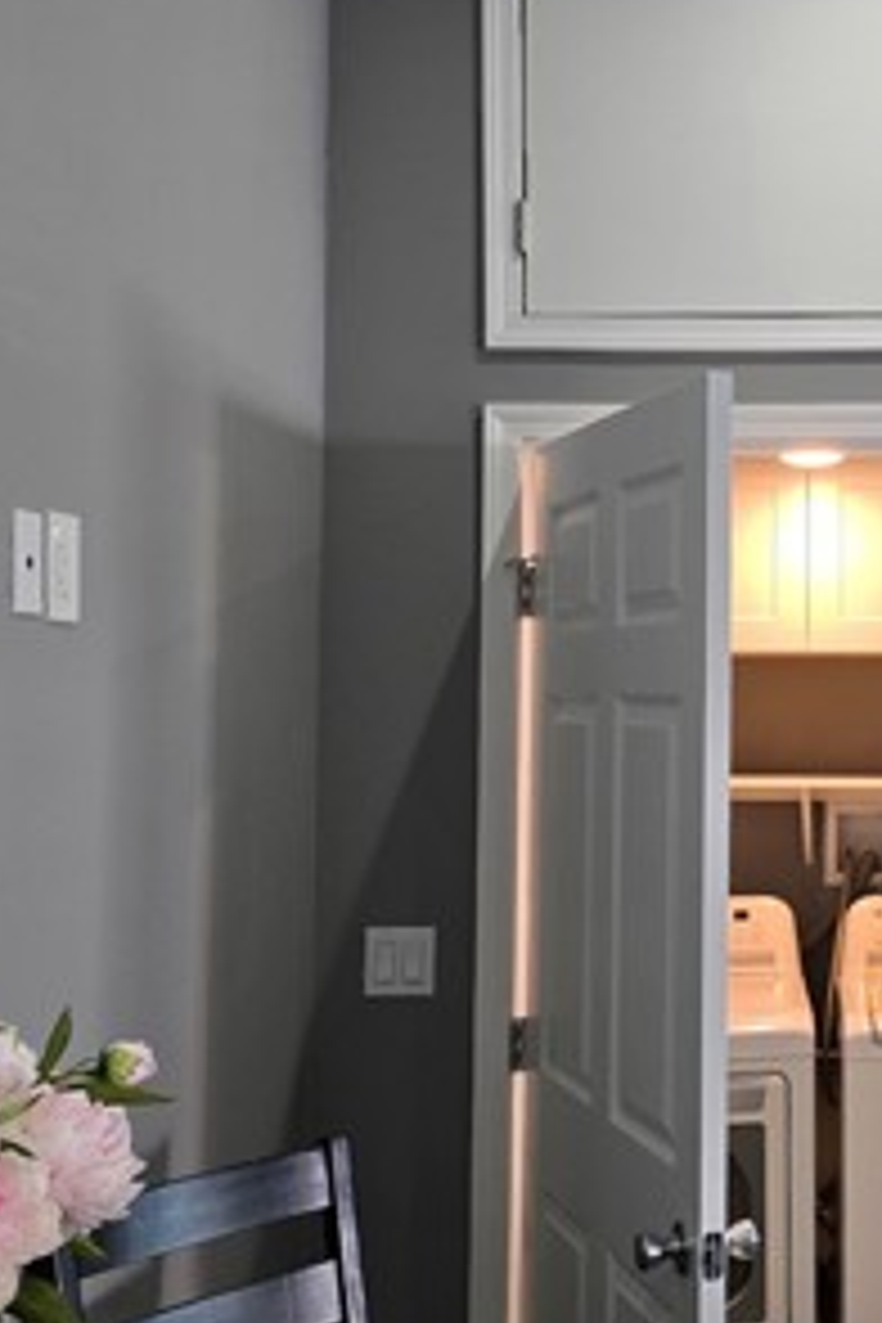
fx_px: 1911
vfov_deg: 38.1
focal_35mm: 52
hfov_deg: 24.9
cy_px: 580
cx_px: 864
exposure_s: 1/120
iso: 125
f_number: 1.7
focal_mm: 6.3
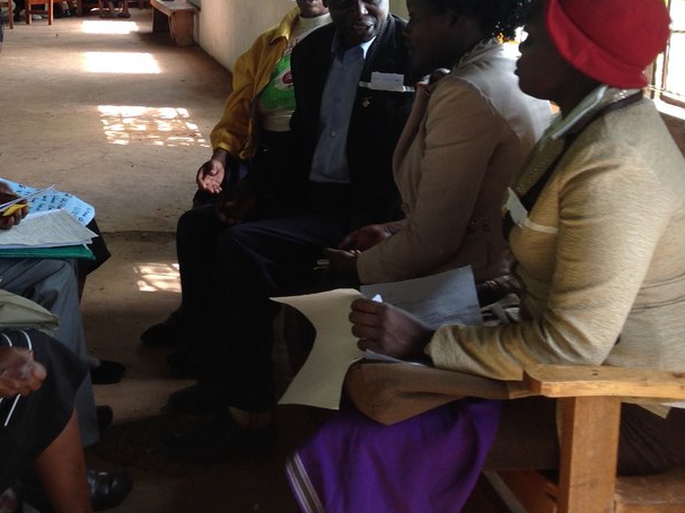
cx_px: 132
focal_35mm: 59
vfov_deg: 24.4
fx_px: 1166
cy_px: 99
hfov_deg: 31.8
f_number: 2.4
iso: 64
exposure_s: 1/40
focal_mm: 4.28
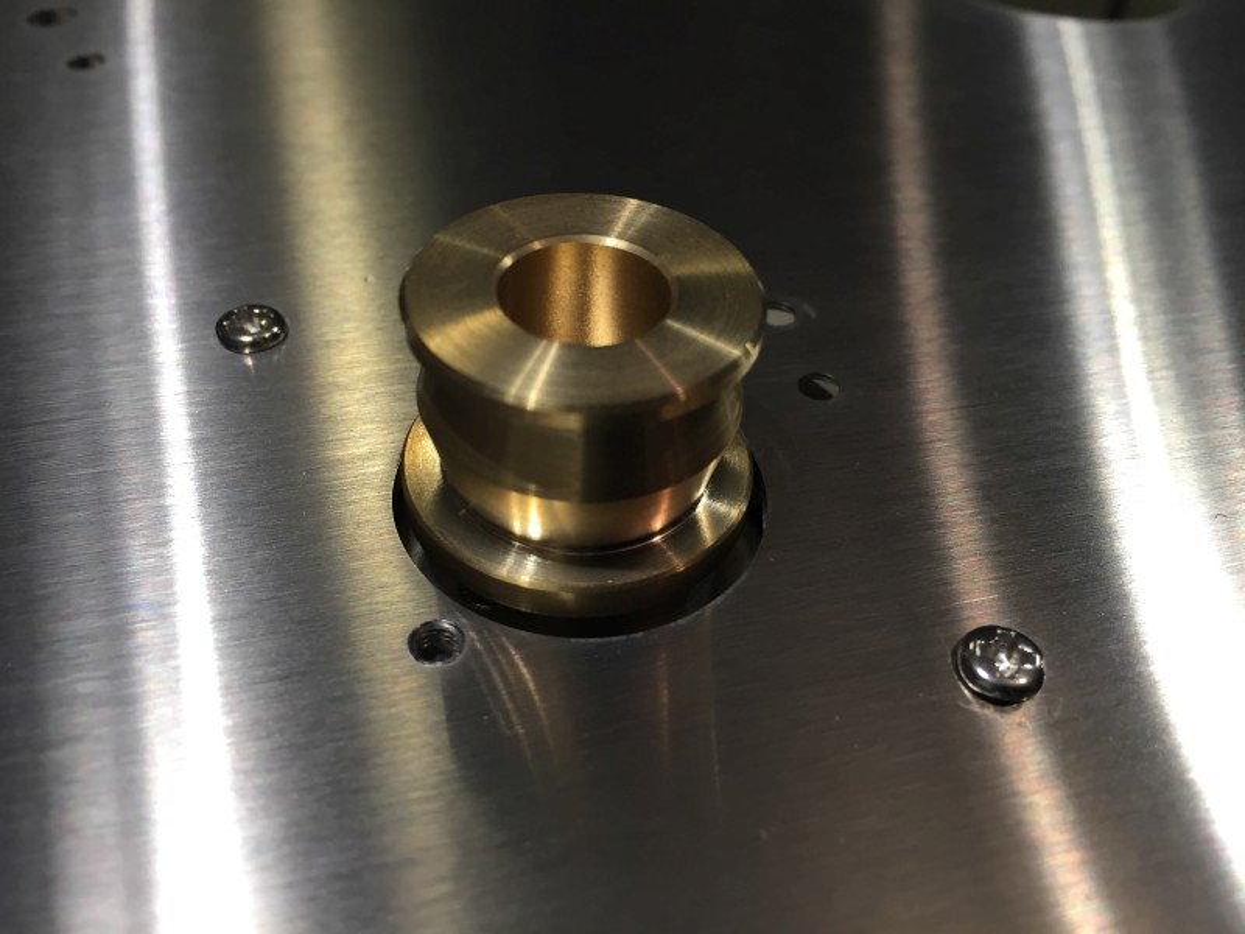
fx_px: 1043
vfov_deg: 48.2
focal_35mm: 29
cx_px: 622
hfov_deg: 61.7
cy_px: 467
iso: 32
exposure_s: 1/33
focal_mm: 4.15
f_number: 2.2
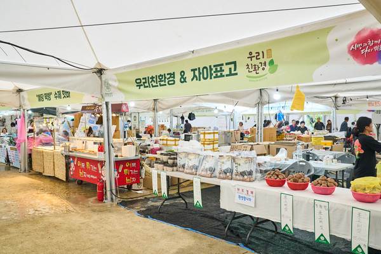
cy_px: 127
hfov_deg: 60.3
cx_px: 190
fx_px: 328
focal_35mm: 31
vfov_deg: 42.3
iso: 5000
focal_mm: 31
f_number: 7.1
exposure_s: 1/400
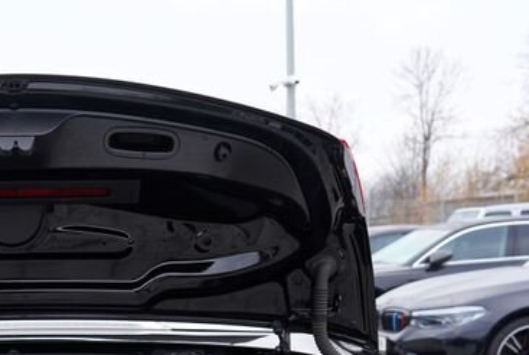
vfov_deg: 18.8
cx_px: 13
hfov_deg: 28.4
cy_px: 468
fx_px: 986
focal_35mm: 67
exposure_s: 1/60
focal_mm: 24
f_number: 4.5
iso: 100
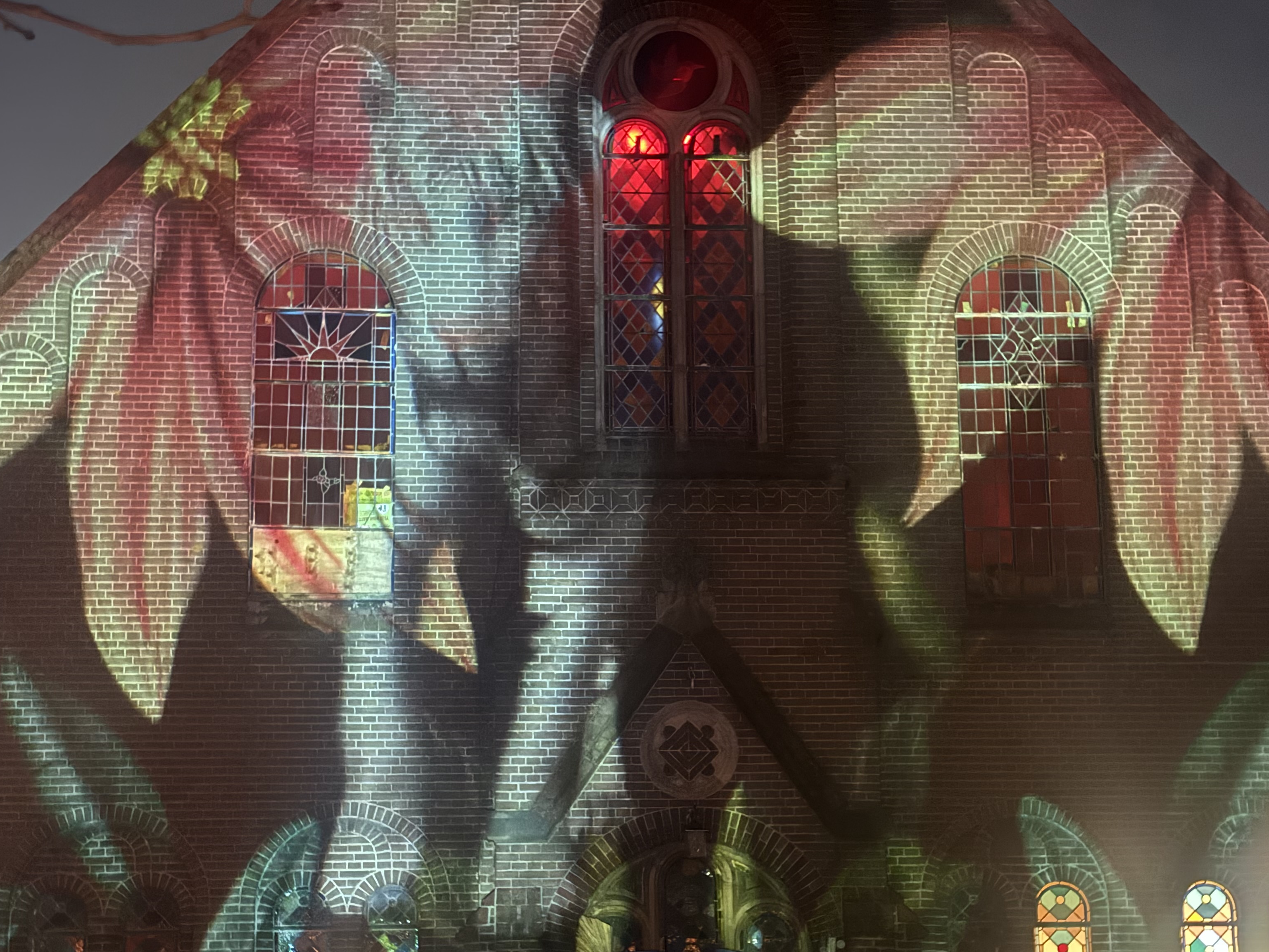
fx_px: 2310
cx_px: 624
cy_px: 571
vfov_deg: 23.2
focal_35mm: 63
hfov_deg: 30.7
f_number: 1.78
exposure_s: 1/5
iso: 500
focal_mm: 6.76
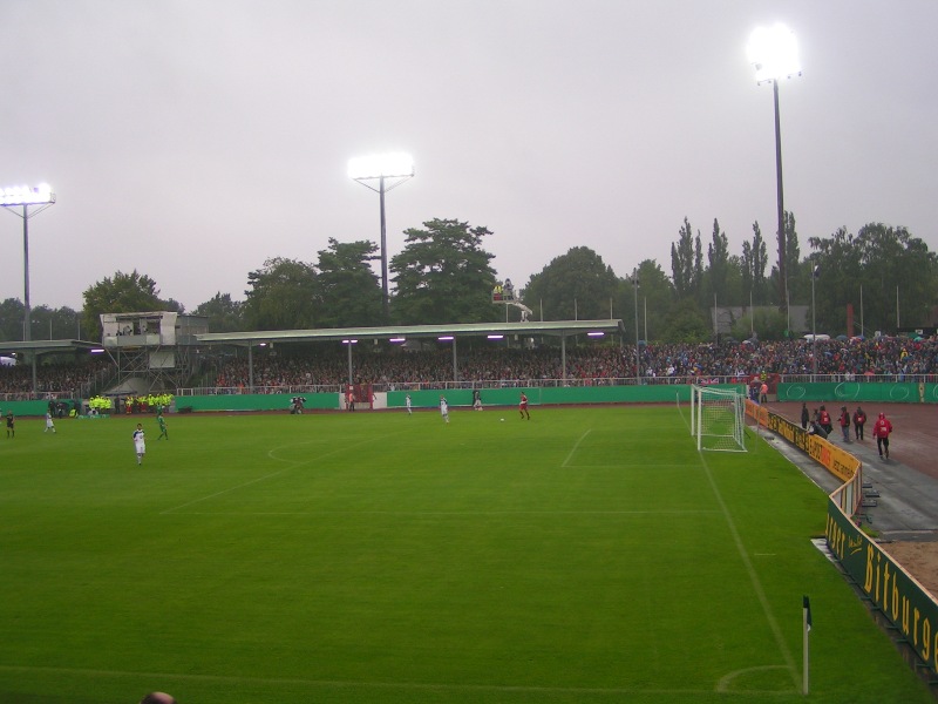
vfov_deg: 37.7
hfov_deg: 49.0
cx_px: 469
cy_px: 352
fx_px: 1030
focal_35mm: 38
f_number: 2.8
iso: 50
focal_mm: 5.8
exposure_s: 1/80
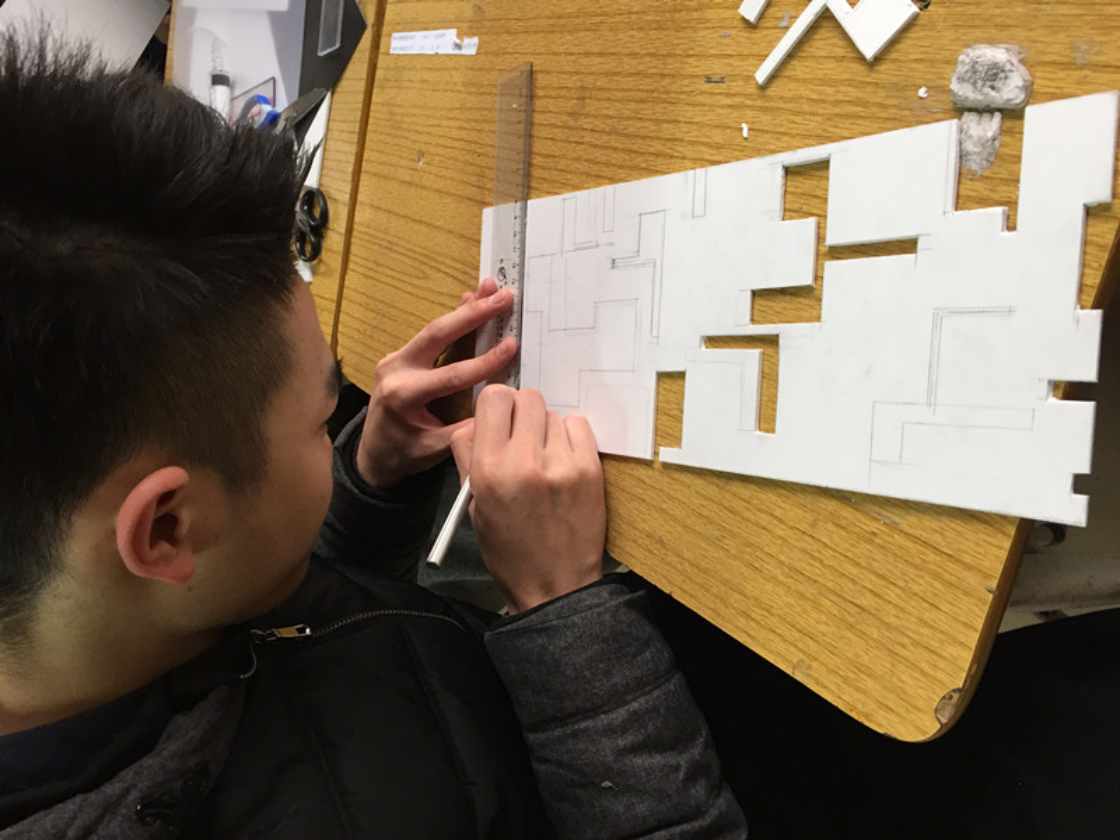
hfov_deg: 61.7
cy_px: 420
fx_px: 938
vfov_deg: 48.2
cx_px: 560
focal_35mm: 29
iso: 100
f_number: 2.2
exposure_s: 1/33
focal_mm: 4.15
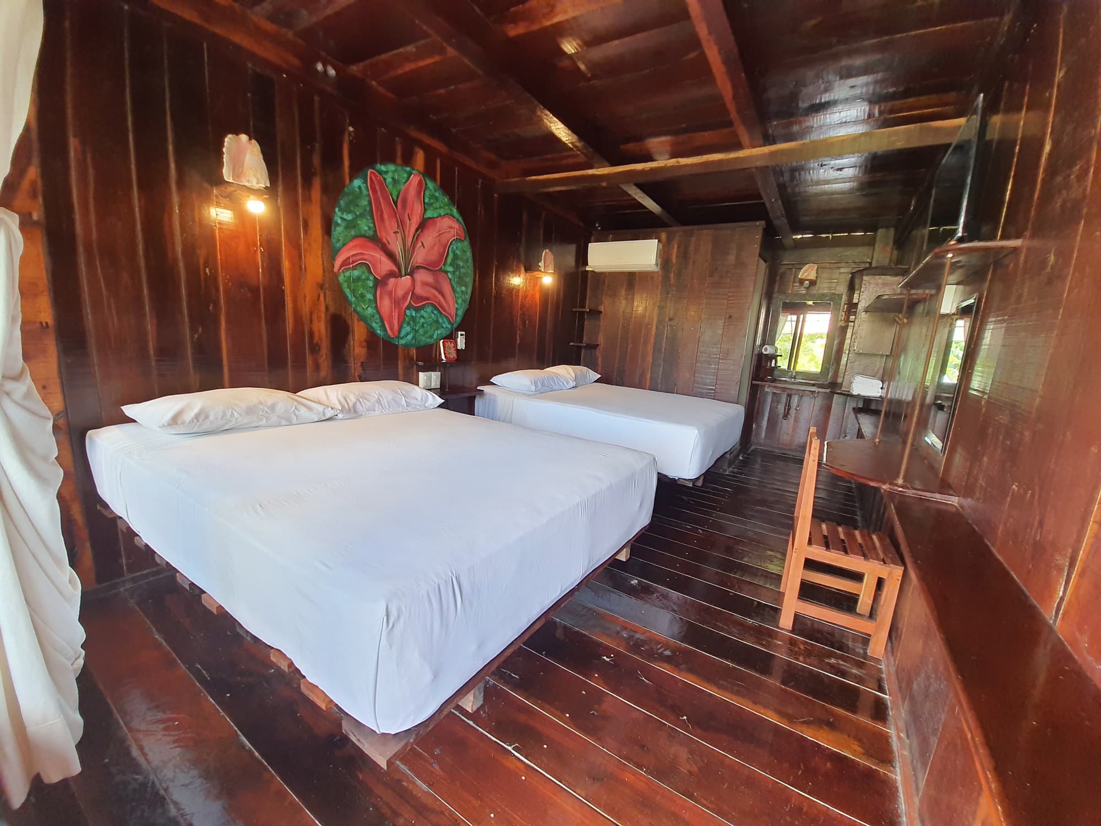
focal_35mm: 13
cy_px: 413
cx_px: 550
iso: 125
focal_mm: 1.74
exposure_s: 1/60
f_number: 2.2
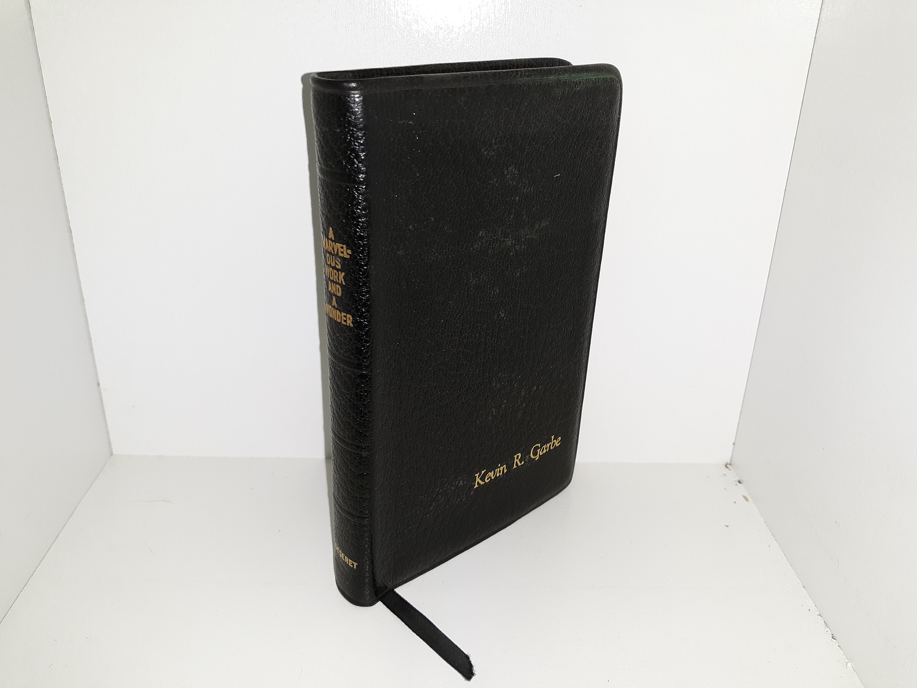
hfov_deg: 63.4
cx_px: 458
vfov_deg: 49.7
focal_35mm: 28
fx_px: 742
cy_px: 344
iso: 40
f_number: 1.7
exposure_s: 1/138
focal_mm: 3.7
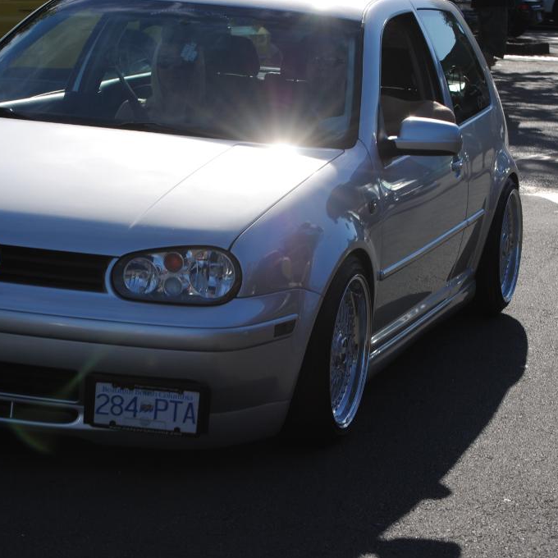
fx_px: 1927
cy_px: 279
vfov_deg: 16.5
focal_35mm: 106
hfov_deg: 16.4
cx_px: 187
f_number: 8
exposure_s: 1/250
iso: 100
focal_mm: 55
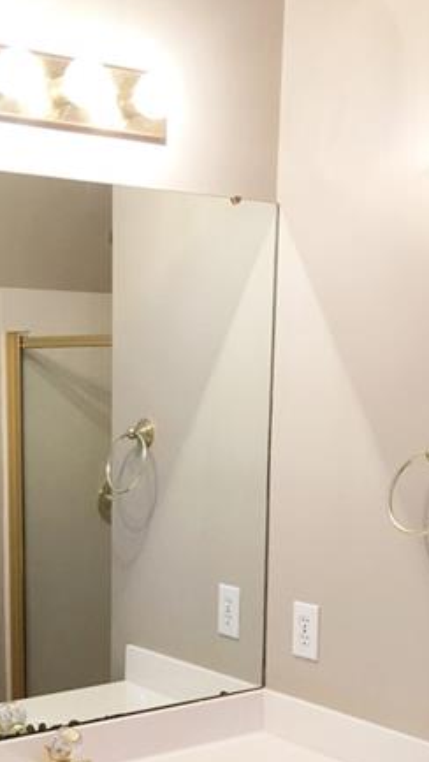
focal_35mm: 56
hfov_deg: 21.4
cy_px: 630
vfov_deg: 35.7
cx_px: 127
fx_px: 1131
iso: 25
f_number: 2.2
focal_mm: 4.15
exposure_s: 1/15
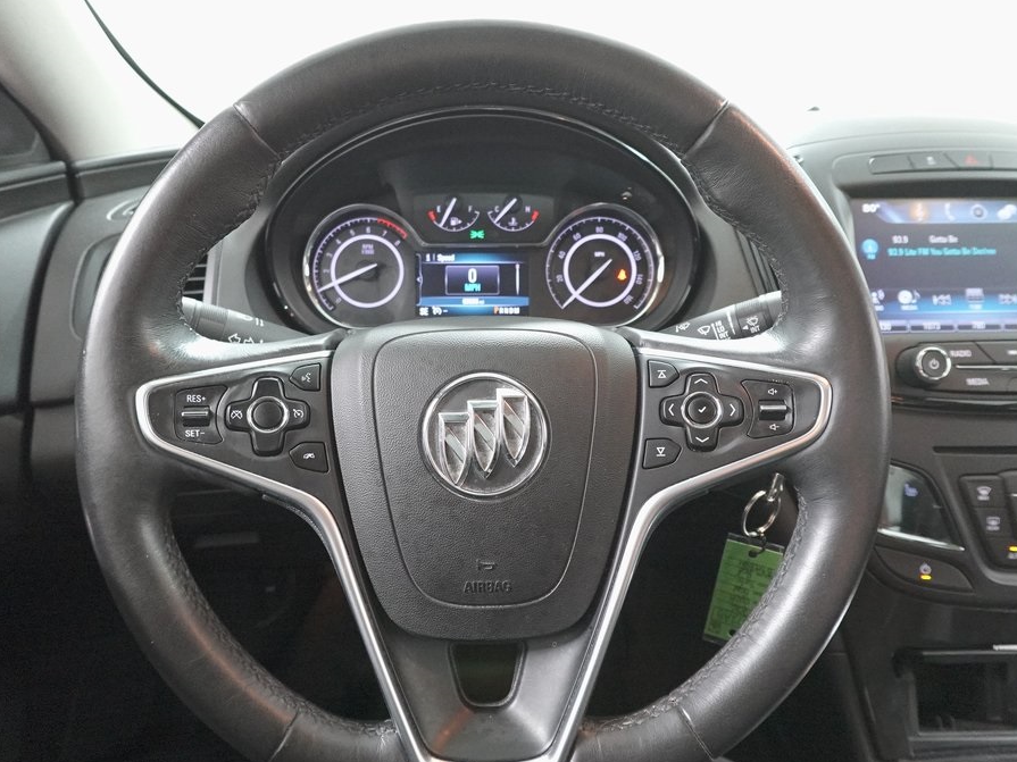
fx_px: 646
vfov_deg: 61.1
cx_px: 486
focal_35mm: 22
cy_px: 384
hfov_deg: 76.4
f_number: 2.8
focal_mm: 7.6
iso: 3200
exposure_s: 1/80
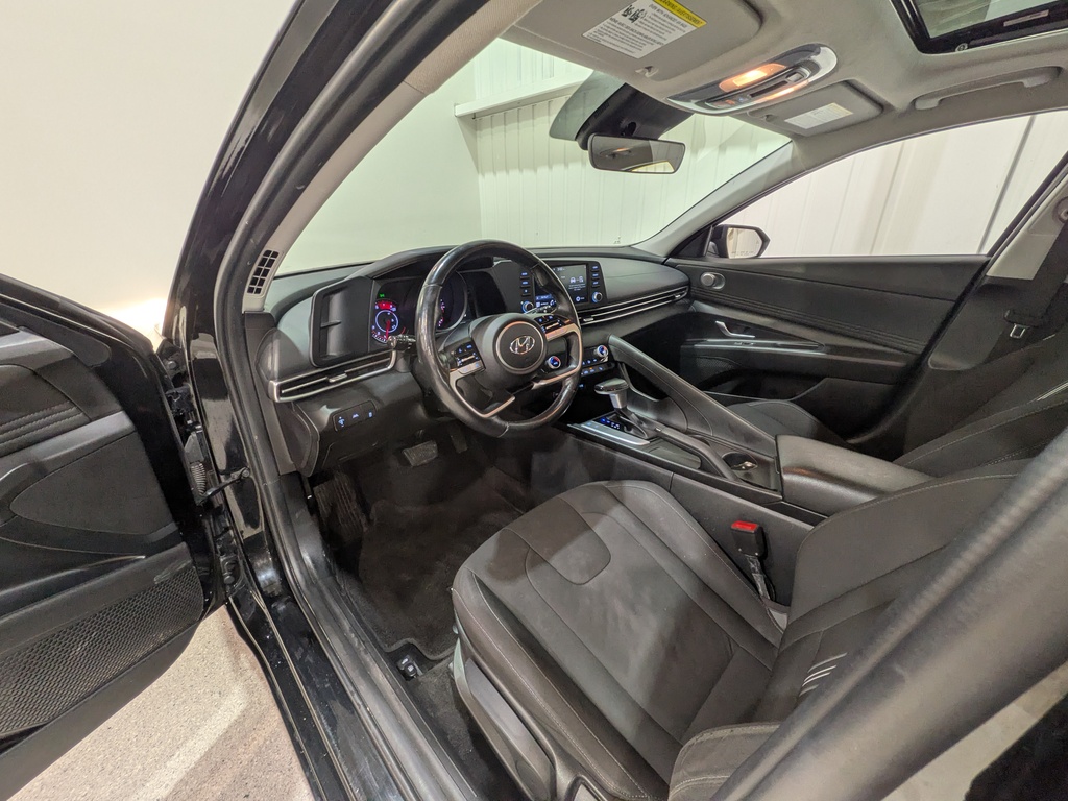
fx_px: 432
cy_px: 400
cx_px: 534
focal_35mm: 14
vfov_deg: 85.7
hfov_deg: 102.1
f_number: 2.2
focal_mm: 1.83
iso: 101
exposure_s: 1/50
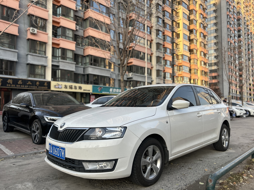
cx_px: 127
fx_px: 191
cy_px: 95
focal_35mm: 26
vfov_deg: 53.1
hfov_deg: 67.3
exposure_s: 1/539
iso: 50
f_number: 1.5
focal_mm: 5.7
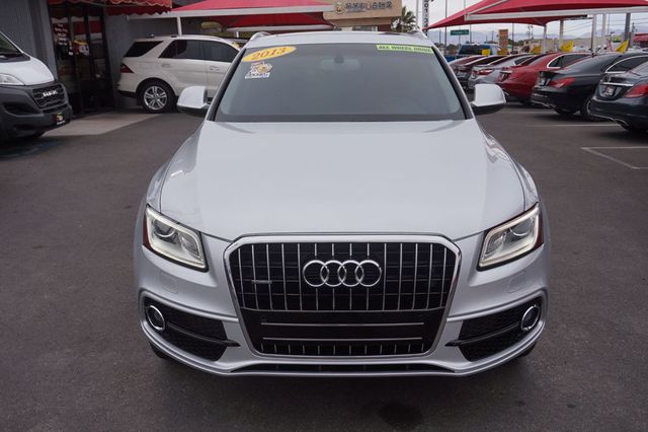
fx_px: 594
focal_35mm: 33
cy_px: 216
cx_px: 324
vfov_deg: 39.9
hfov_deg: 57.2
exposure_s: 1/200
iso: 100
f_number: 6.3
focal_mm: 22
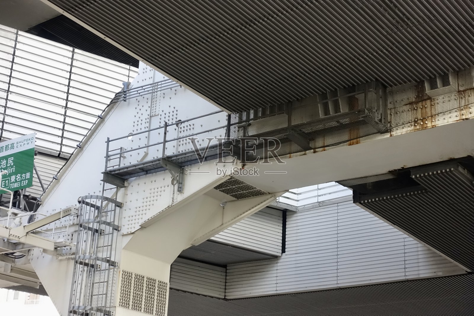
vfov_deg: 21.6
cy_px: 158
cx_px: 237
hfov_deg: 31.9
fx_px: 830
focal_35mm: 63
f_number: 2.8
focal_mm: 22.95
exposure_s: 1/800
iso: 1600
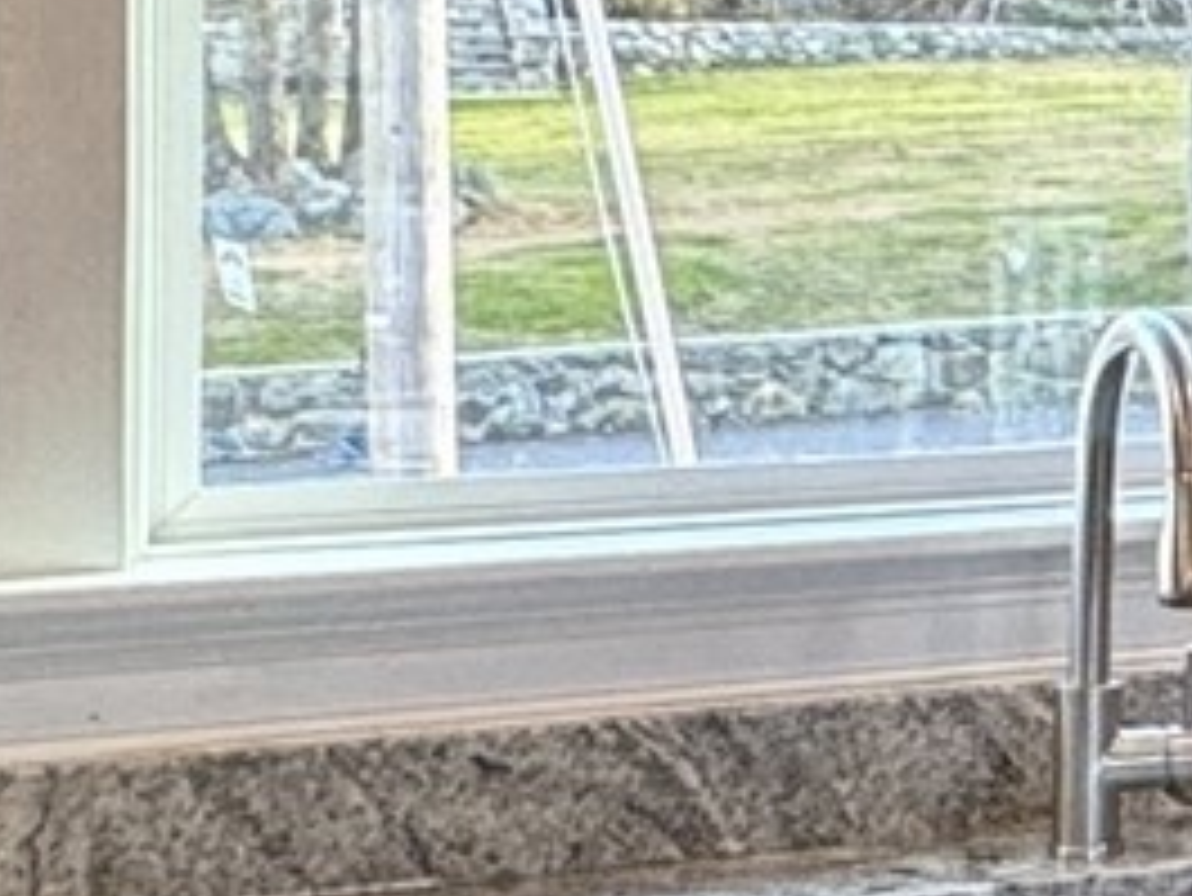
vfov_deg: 13.6
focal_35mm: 108
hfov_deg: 15.0
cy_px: 72
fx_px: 3721
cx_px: 2348
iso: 160
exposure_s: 1/120
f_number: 2.2
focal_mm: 2.22
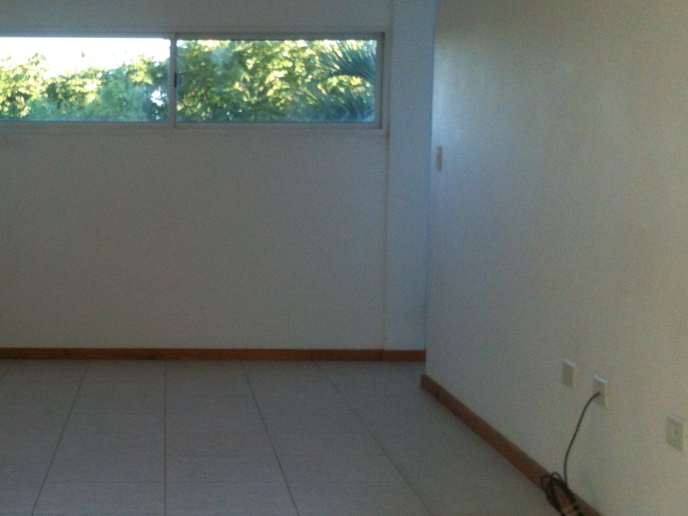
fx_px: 1272
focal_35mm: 64
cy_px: 287
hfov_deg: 29.8
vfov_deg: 22.9
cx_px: 168
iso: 100
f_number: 2.8
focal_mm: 3.85
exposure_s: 1/120
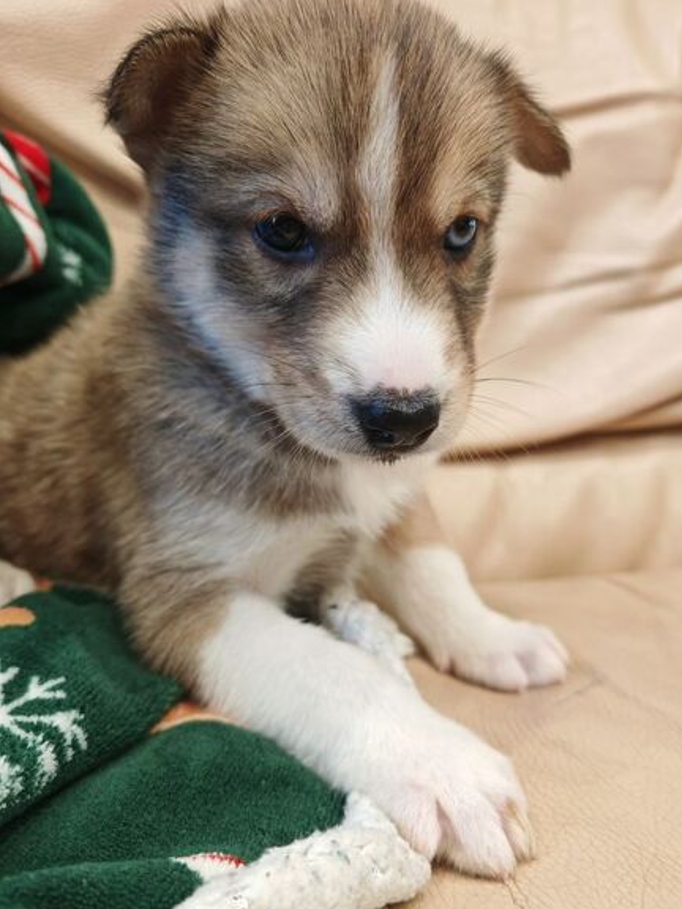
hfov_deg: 46.7
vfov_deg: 59.9
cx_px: 377
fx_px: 788
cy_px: 491
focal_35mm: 30
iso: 1250
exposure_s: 1/160
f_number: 1.9
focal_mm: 6.67
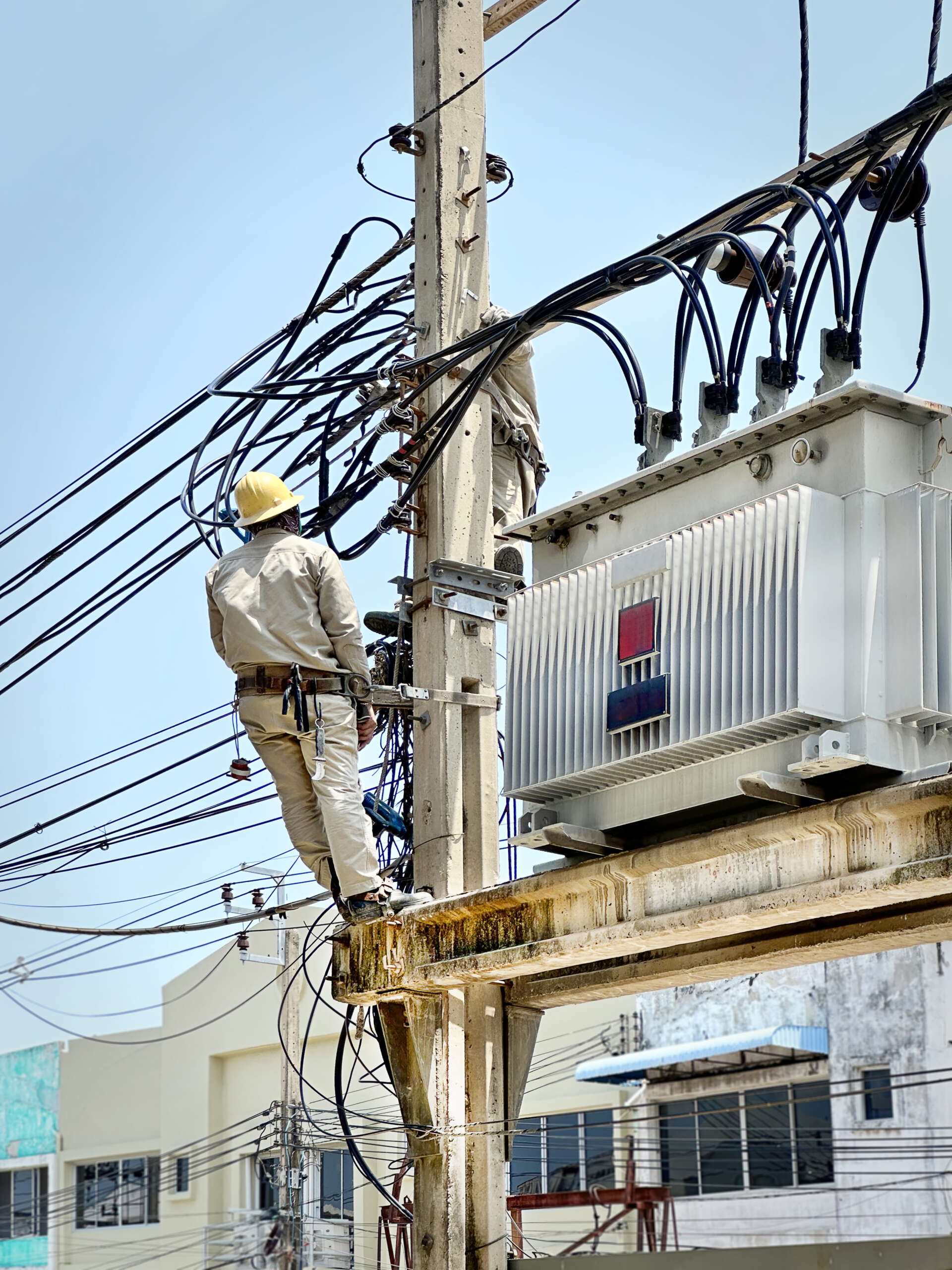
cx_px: 476
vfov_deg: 25.3
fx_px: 2824
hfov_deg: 19.1
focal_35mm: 77
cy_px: 635
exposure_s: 1/550
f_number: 2.8
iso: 32
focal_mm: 9
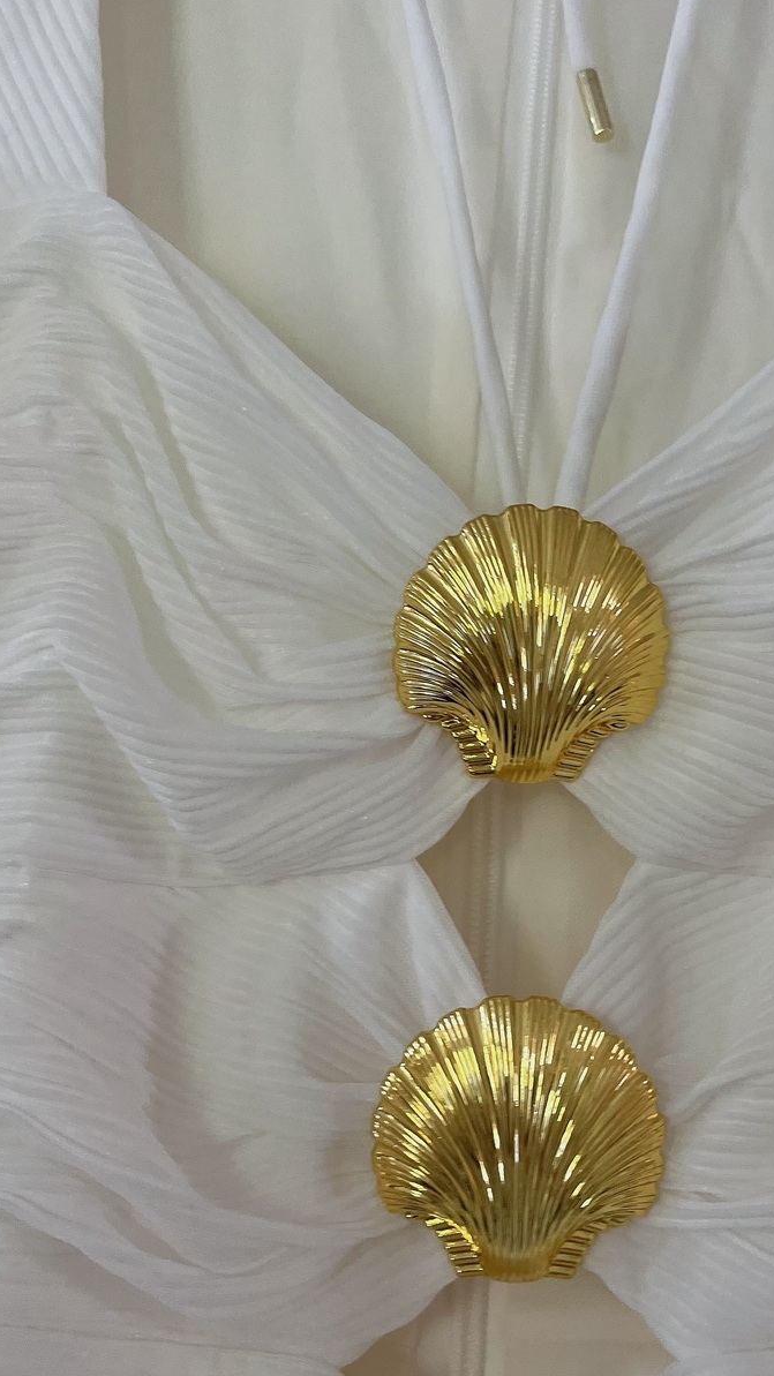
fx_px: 1387
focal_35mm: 38
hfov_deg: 31.1
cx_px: 483
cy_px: 749
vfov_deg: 52.7
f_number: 1.6
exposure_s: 1/60
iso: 200
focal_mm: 5.1
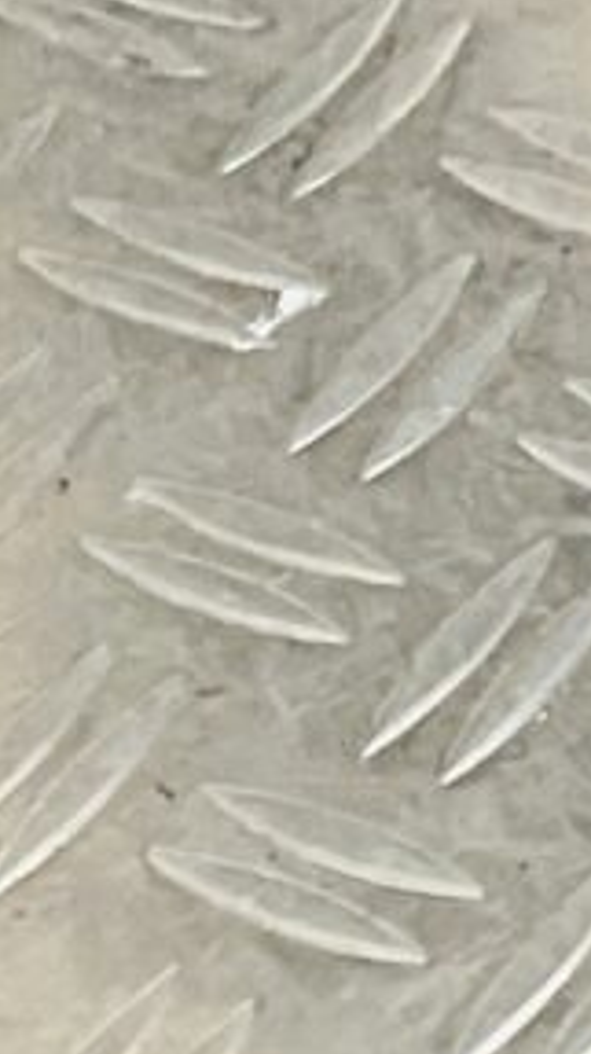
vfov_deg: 7.0
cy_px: -1910
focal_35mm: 282
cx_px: 3807
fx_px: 7873
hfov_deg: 3.6
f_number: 1.8
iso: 16
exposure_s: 1/254
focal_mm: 3
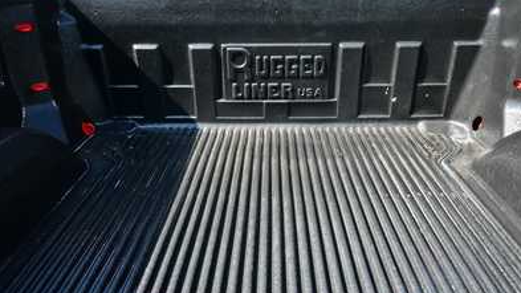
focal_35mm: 32
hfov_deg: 61.0
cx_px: 262
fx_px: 442
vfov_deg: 36.6
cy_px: 166
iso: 450
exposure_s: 1/250
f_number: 5.6
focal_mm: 20
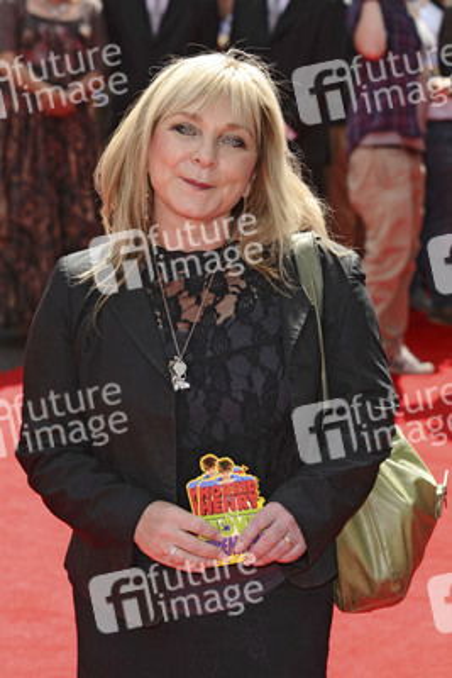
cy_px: 339
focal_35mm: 120
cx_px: 226
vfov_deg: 17.1
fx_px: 2258
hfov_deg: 11.4
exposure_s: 1/250
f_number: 5.6
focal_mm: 80
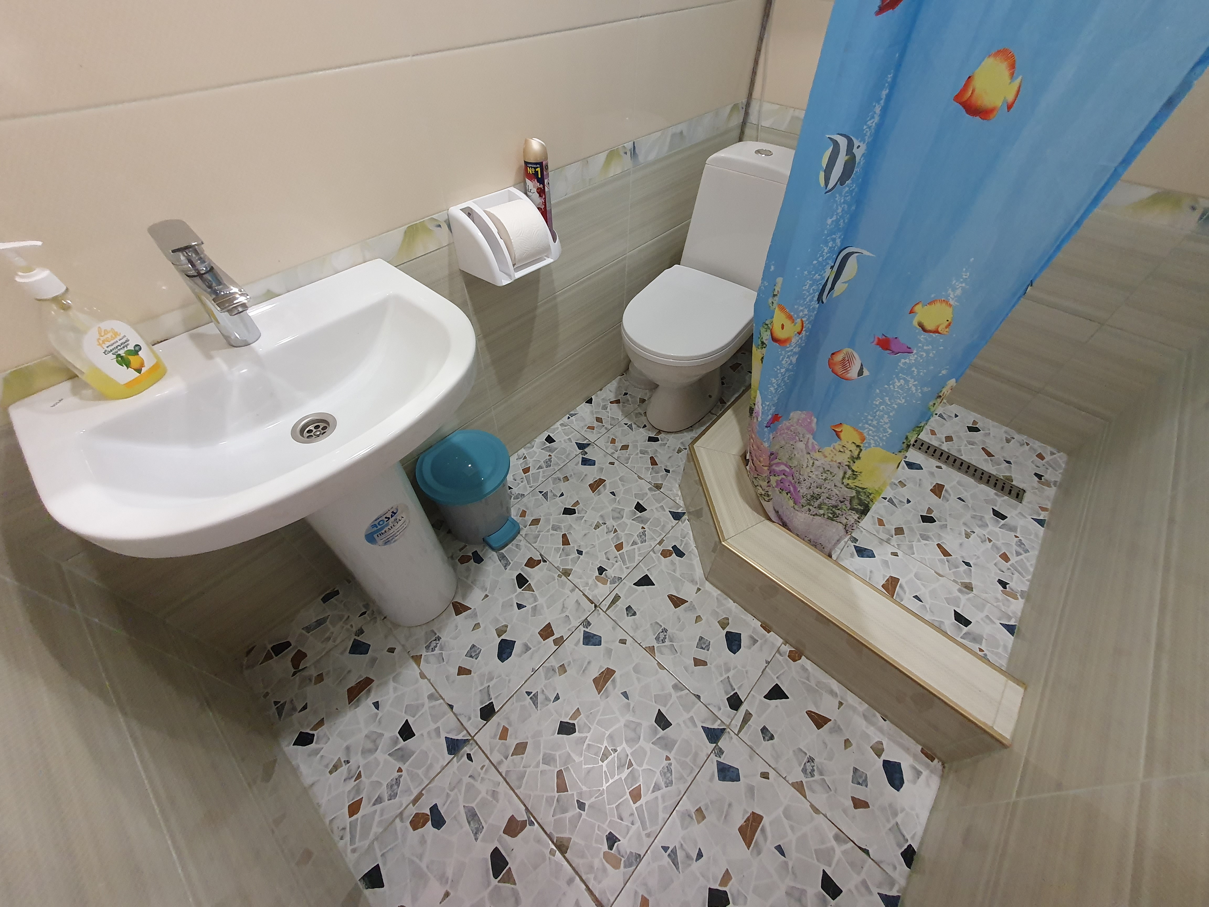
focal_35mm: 13
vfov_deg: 89.9
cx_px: 604
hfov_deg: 106.2
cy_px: 454
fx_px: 454
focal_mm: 1.8
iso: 400
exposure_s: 1/33
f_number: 2.2
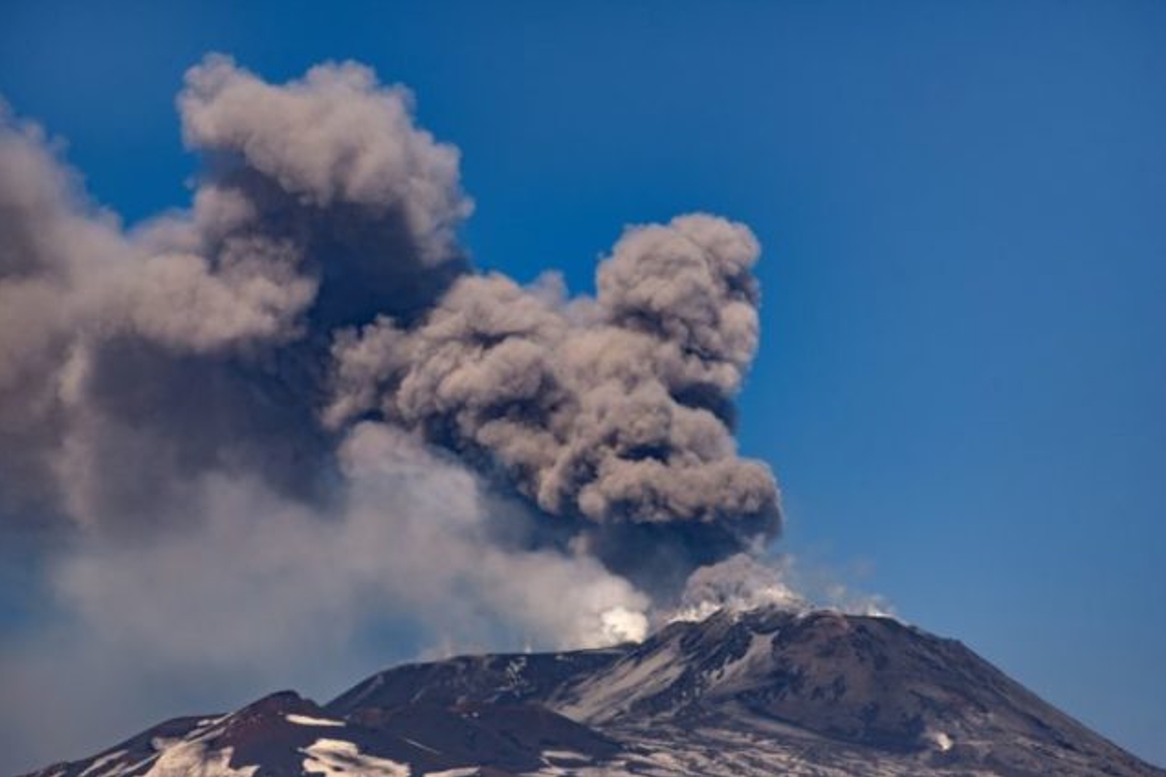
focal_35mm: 302
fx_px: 9781
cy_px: 388
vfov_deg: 4.6
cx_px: 583
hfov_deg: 6.8
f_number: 5.6
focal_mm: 300
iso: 100
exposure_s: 1/800
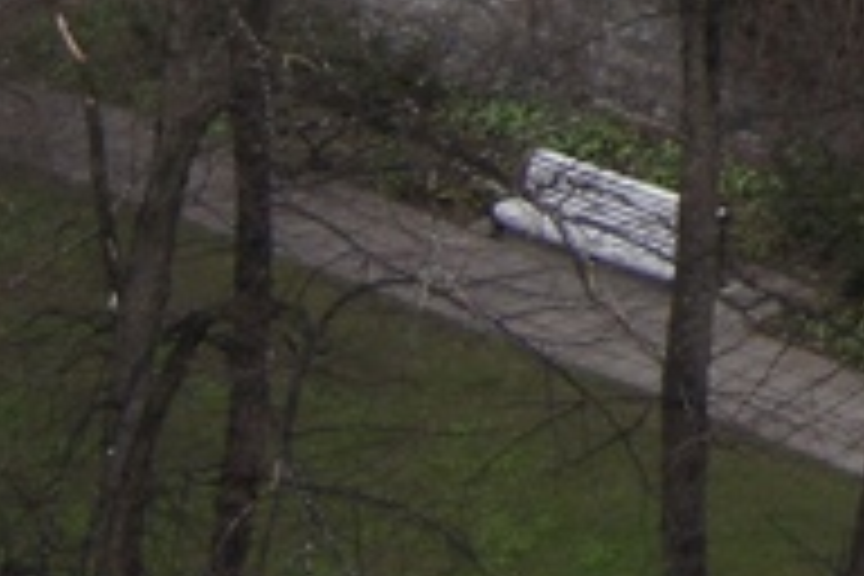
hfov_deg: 6.9
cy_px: -1094
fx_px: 6743
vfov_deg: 4.7
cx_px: 2151
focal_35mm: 281
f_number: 4.5
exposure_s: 1/640
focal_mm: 30
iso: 100
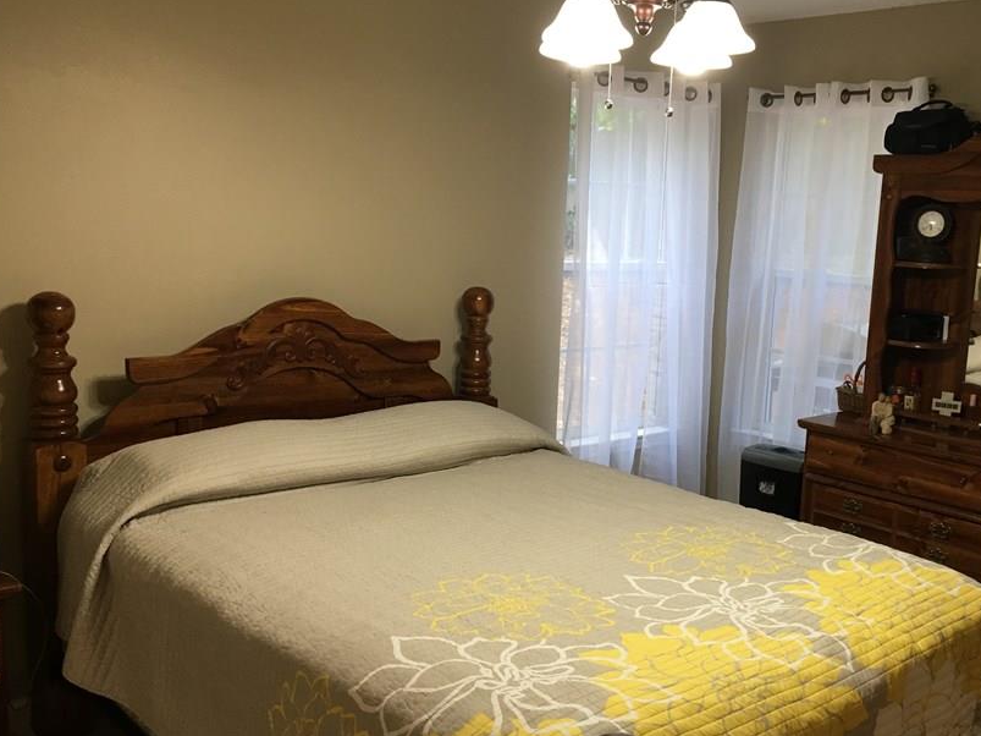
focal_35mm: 37
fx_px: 1048
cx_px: 608
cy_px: 386
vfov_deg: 38.6
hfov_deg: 49.7
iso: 40
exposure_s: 1/30
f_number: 2.2
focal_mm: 4.15
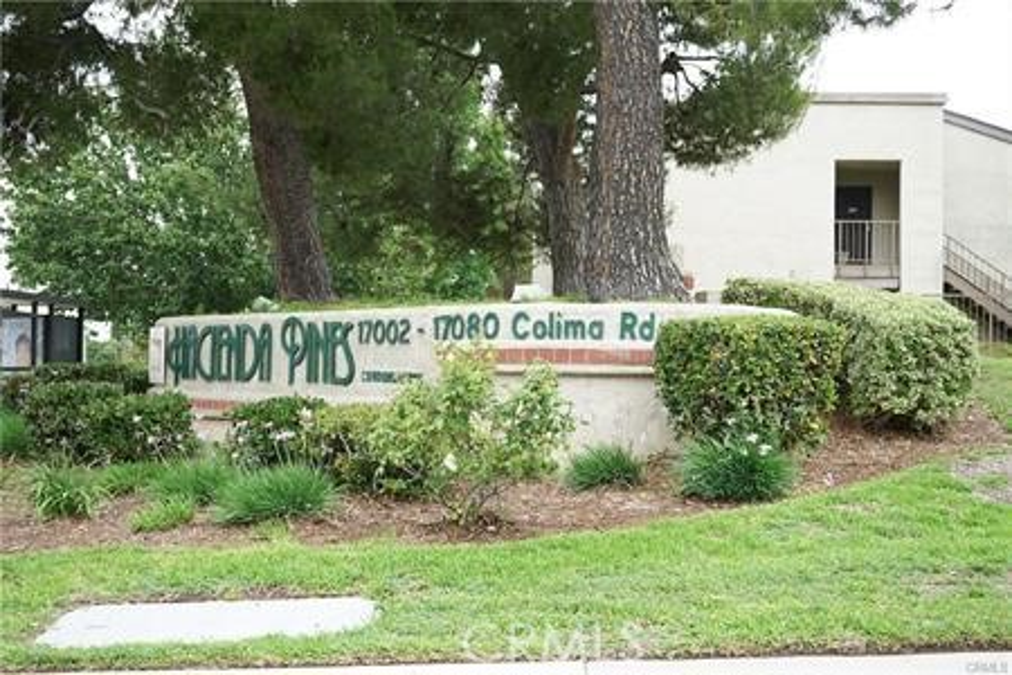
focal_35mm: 45
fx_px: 1265
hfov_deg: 43.6
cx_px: 506
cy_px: 338
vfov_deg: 29.9
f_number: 6.3
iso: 100
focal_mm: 45
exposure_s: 1/30
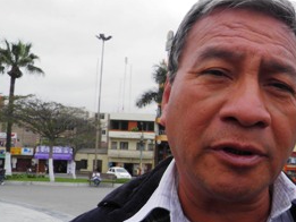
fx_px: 411
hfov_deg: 37.7
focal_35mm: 48
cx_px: 251
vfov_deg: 30.1
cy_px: 147
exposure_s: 1/200
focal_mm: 4.9
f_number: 5.7
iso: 50
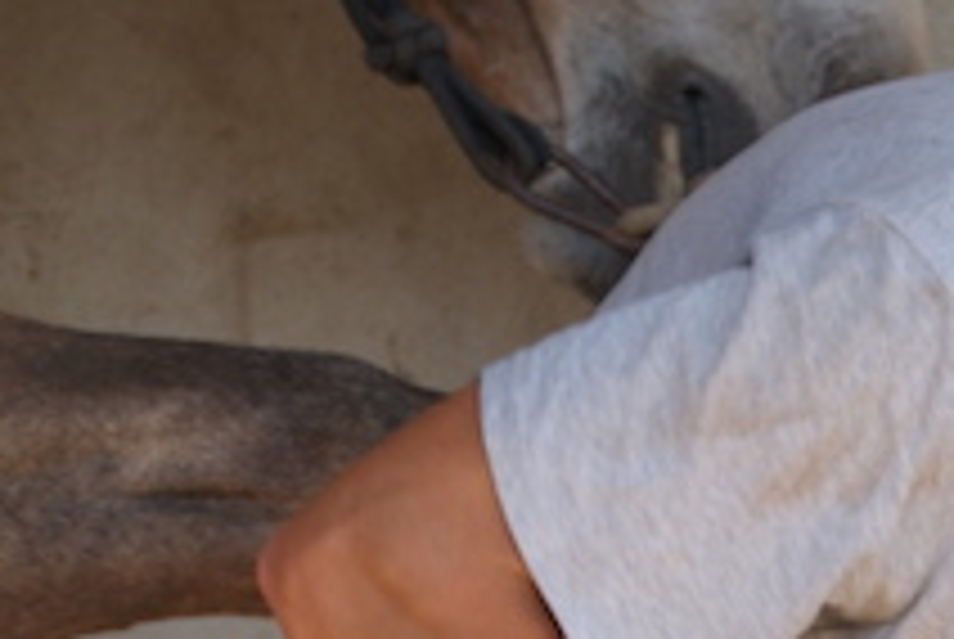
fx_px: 6594
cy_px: 801
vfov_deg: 5.5
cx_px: 1084
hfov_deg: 8.2
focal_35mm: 249
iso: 100
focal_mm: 55
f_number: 6.3
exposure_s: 1/125
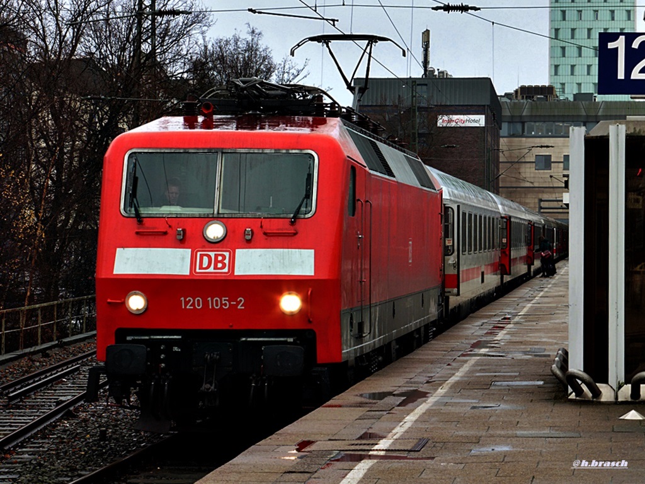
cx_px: 322
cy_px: 242
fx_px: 2273
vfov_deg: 12.1
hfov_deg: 16.1
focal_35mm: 122
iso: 100
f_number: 5.4
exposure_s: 1/30
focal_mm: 21.8
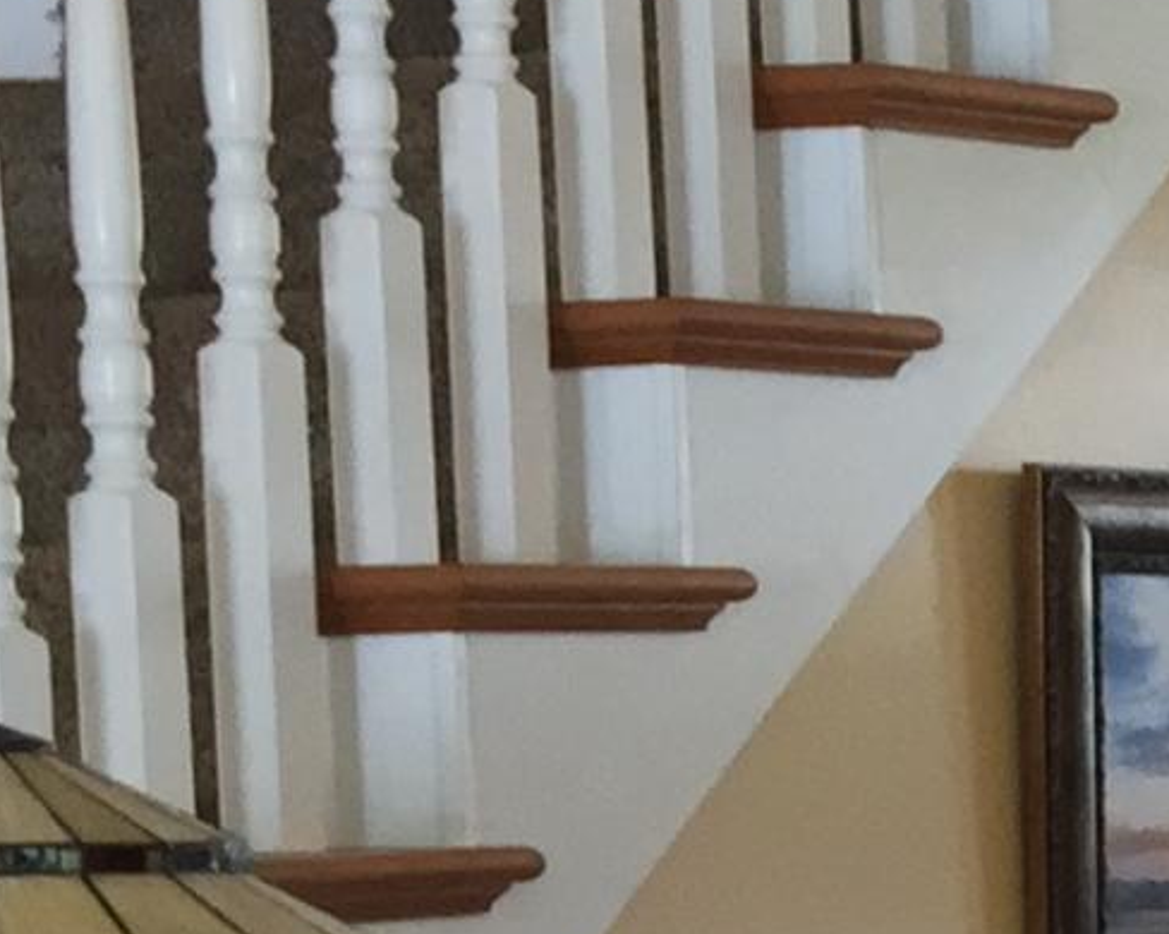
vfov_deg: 8.8
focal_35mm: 174
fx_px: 6018
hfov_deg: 9.0
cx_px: 3541
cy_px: 1126
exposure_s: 1/30
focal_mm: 4.15
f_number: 2.2
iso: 80
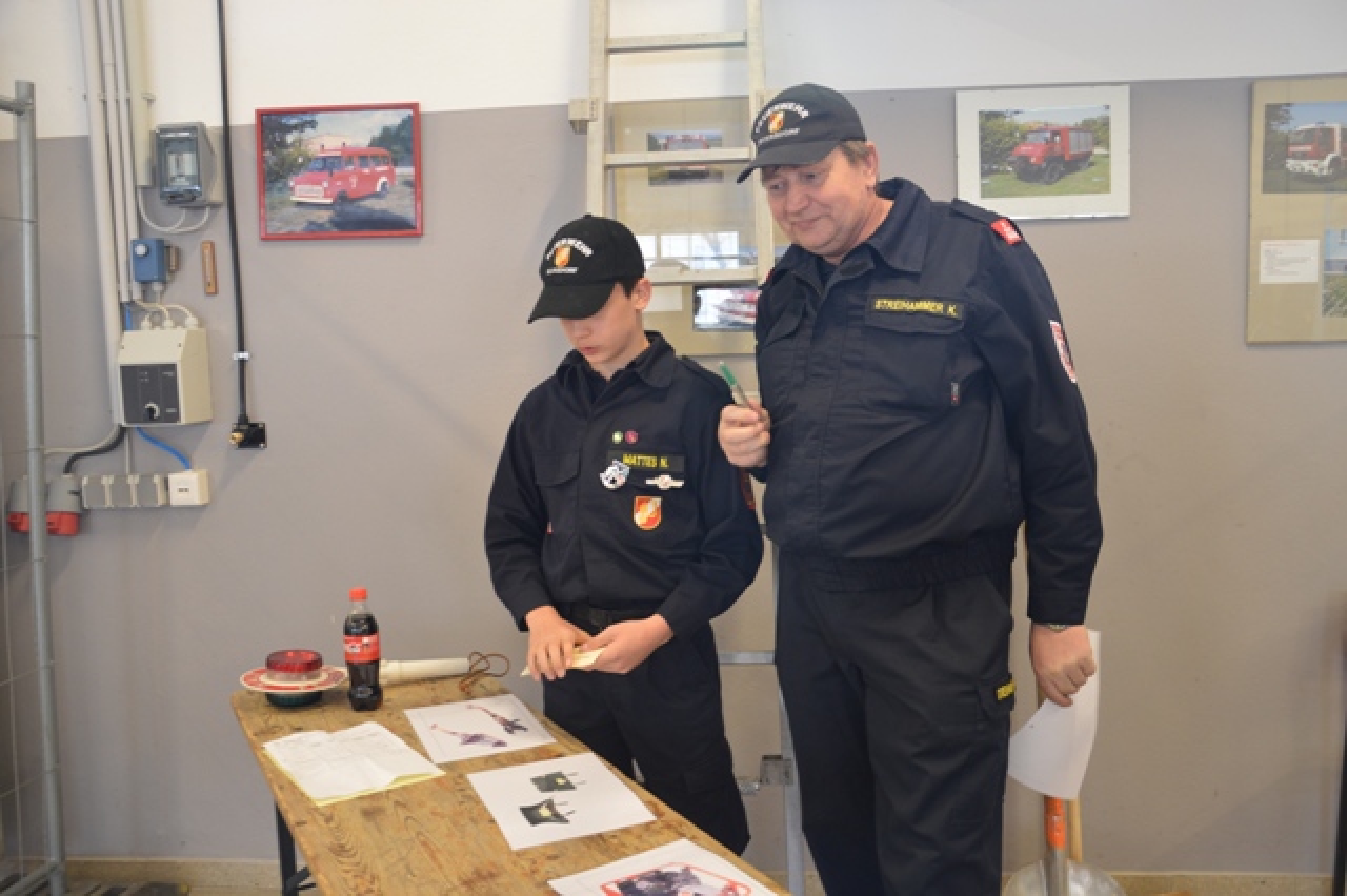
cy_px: 448
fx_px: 1178
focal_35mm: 32
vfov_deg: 41.7
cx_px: 674
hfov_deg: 59.5
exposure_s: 1/15
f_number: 3.8
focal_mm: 21
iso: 450
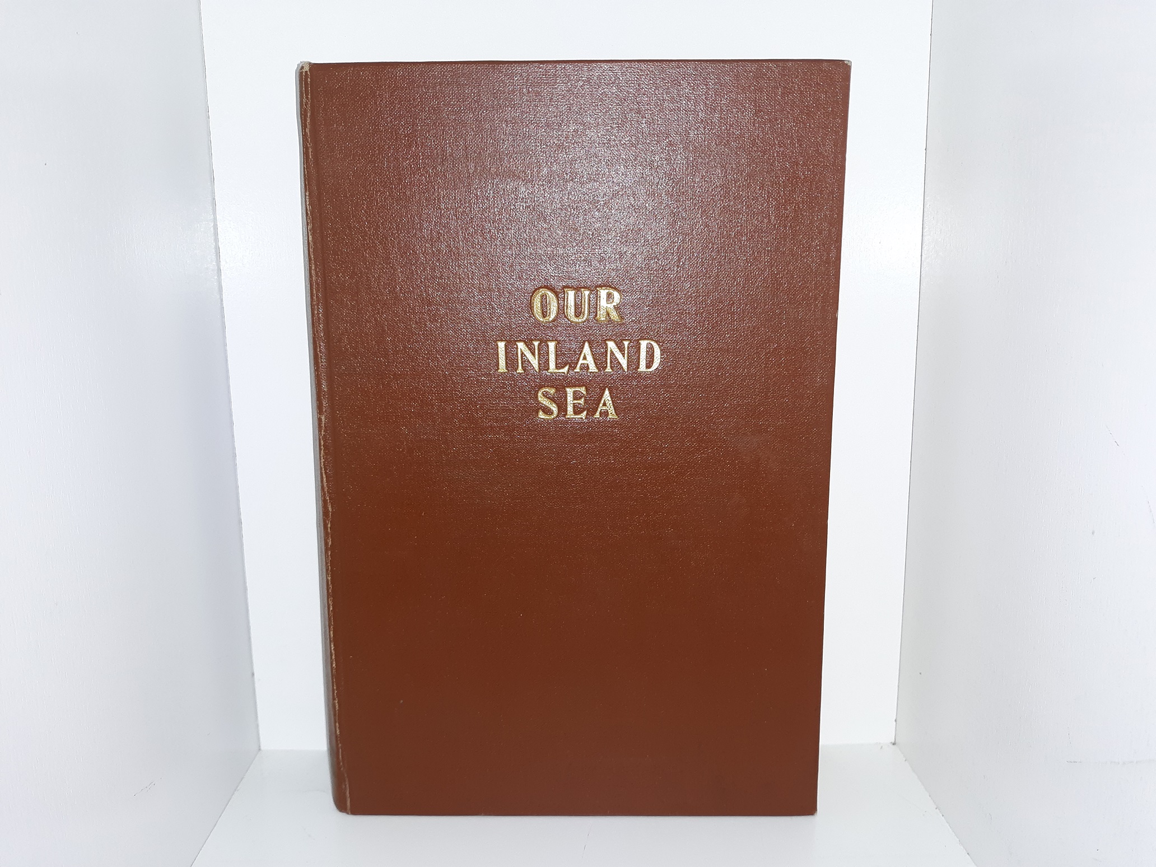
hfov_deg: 63.4
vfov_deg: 49.7
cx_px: 578
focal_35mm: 28
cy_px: 434
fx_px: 935
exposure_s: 1/120
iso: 64
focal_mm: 3.7
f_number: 1.7
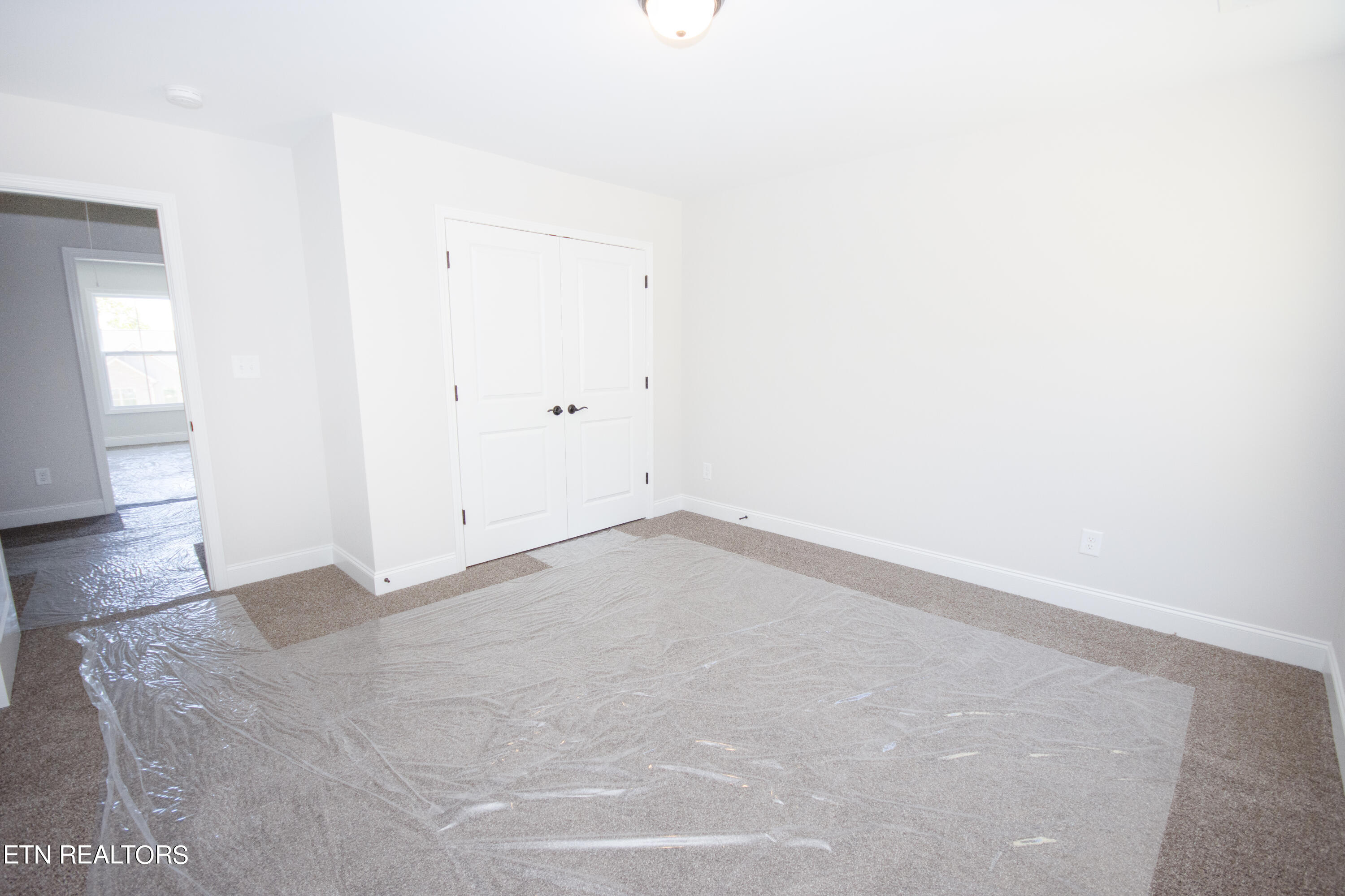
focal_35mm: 15
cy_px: 448
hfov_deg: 100.4
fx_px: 560
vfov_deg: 77.3
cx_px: 672
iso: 640
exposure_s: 1/200
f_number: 4.5
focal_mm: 10
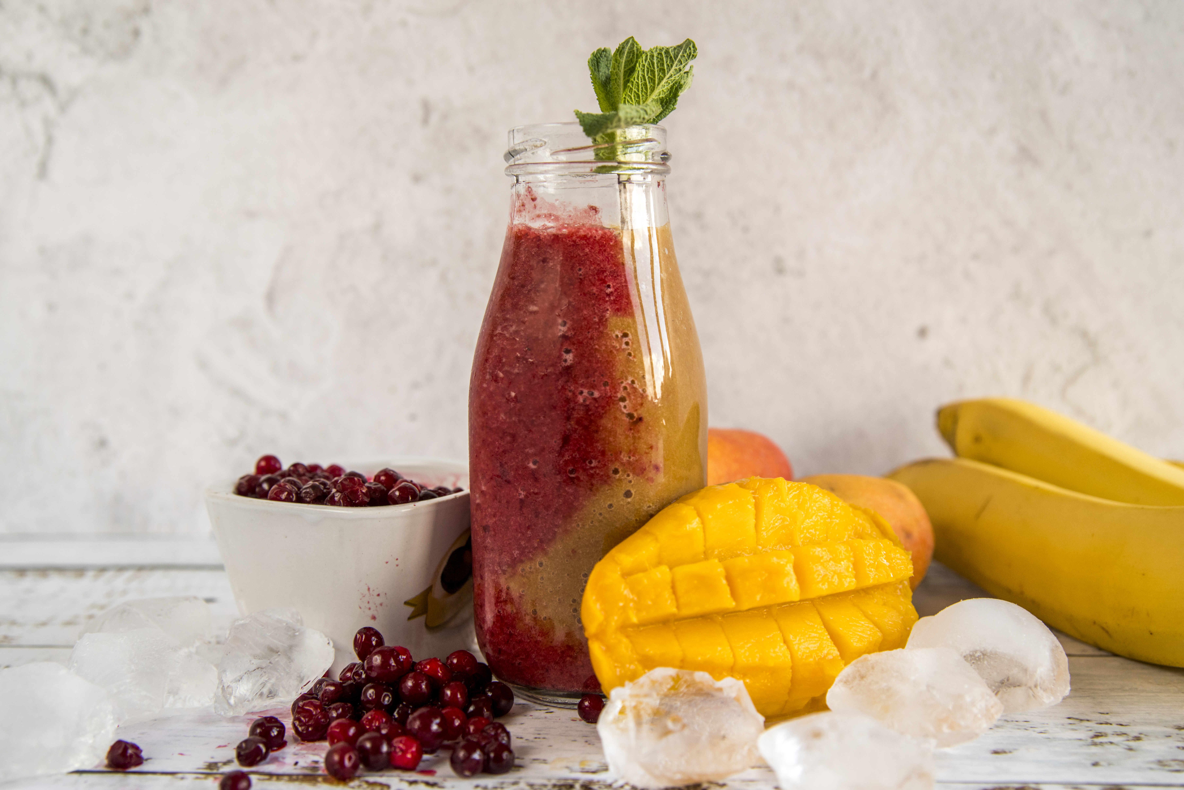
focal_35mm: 43
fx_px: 1415
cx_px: 592
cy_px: 395
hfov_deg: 45.4
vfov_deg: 31.2
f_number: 5.6
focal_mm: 43
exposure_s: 1/125
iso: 800
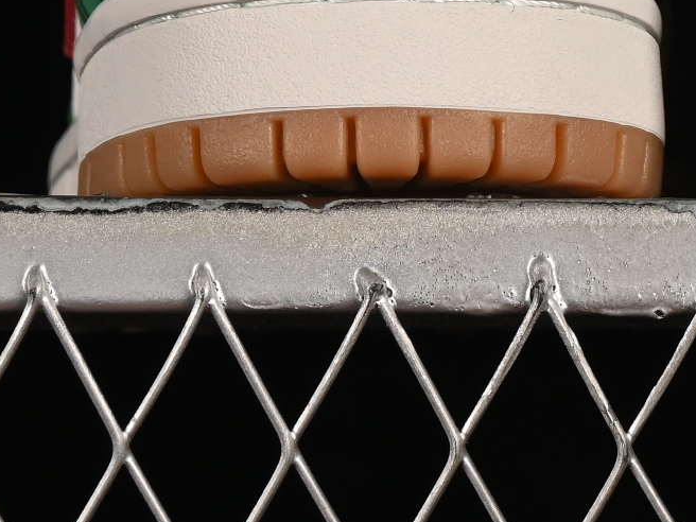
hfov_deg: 6.4
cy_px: -404
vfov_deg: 4.8
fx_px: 6153
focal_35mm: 306
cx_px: 737
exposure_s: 1/80
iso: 160
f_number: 8
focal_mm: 50
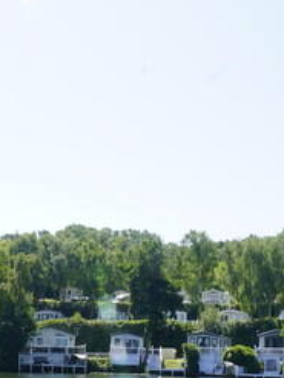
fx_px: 699
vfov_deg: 27.2
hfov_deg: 23.0
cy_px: 434
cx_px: 141
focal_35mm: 64
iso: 250
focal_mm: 16
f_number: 16
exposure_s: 1/60
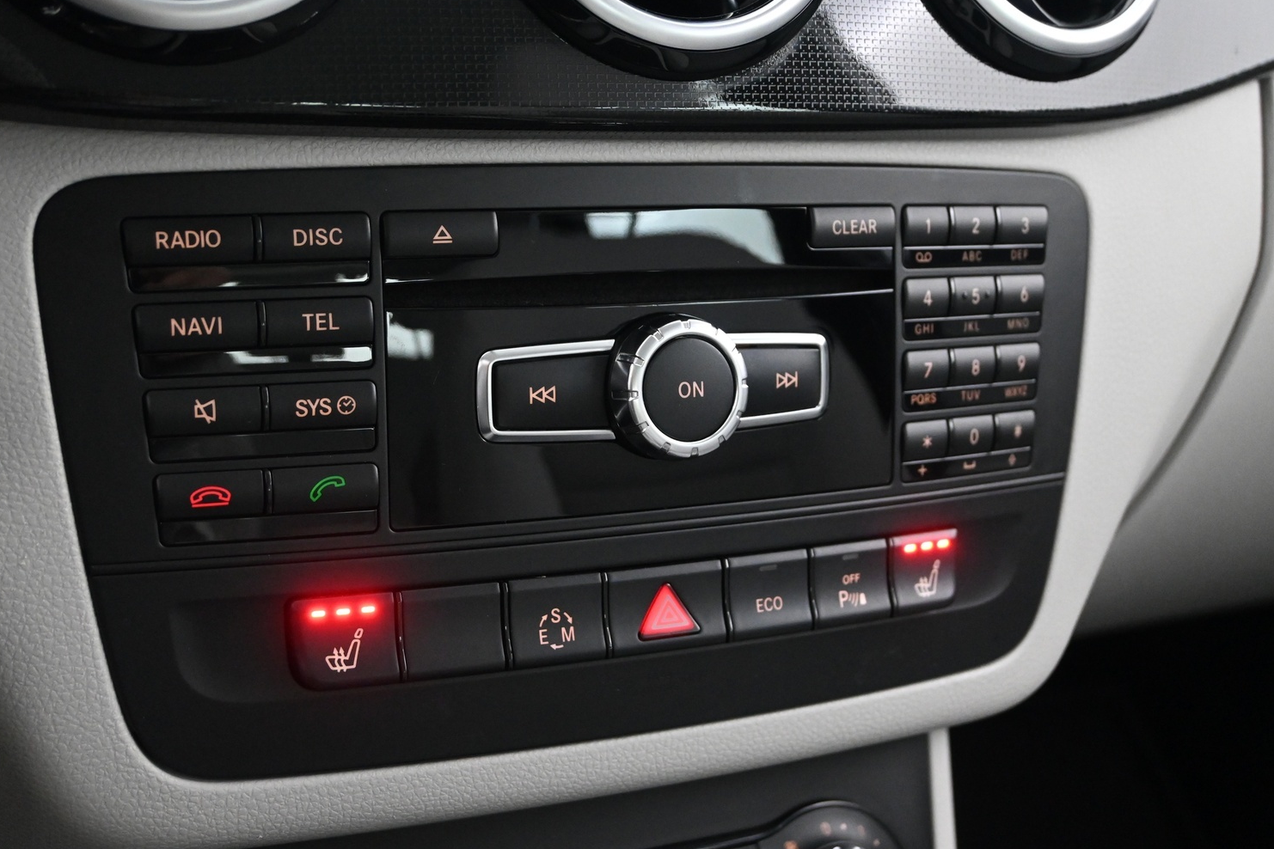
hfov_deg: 41.4
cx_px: 591
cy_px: 434
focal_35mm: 48
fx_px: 1682
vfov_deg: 28.3
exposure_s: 1/13
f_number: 4.8
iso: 3200
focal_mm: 29
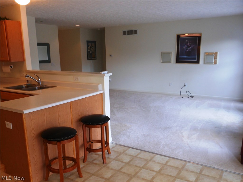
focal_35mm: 33
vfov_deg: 42.9
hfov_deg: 55.4
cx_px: 122
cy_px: 91
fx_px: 232
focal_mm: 6
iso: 80
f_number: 3.5
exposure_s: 1/40
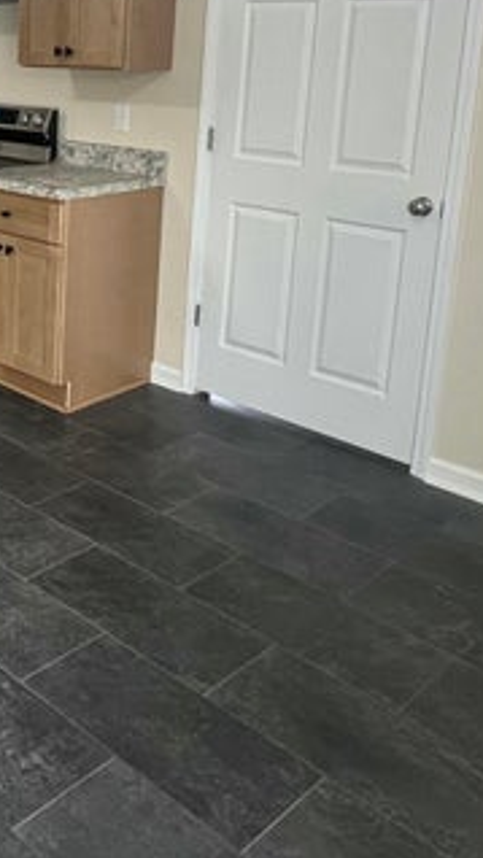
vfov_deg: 50.7
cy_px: 219
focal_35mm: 38
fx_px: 865
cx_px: -55
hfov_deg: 28.2
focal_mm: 1.57
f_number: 1.8
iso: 250
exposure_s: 1/120
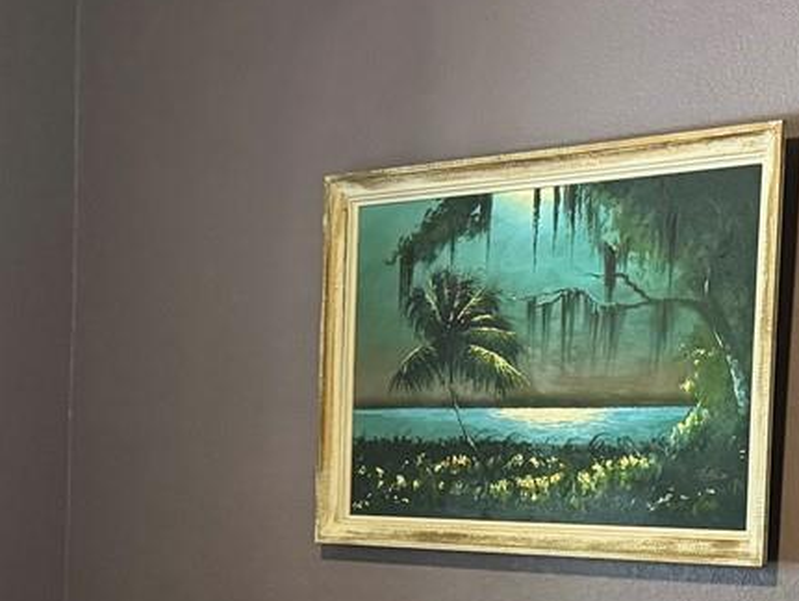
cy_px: 703
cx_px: 323
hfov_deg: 22.0
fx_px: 2056
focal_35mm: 89
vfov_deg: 16.0
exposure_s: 1/60
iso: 800
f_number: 1.78
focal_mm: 6.76
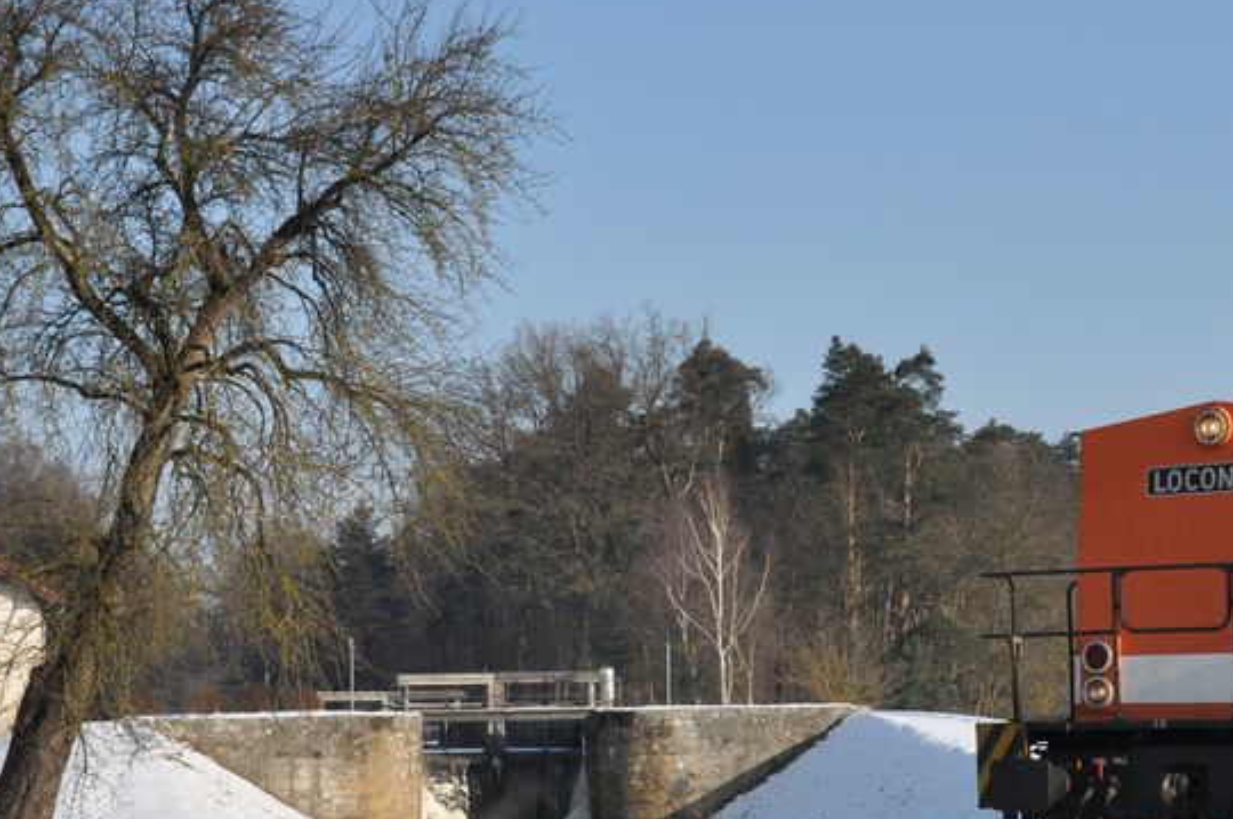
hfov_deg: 22.1
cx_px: 993
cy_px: 527
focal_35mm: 91
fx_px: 3114
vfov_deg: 15.0
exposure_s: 1/500
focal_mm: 32
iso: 320
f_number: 10
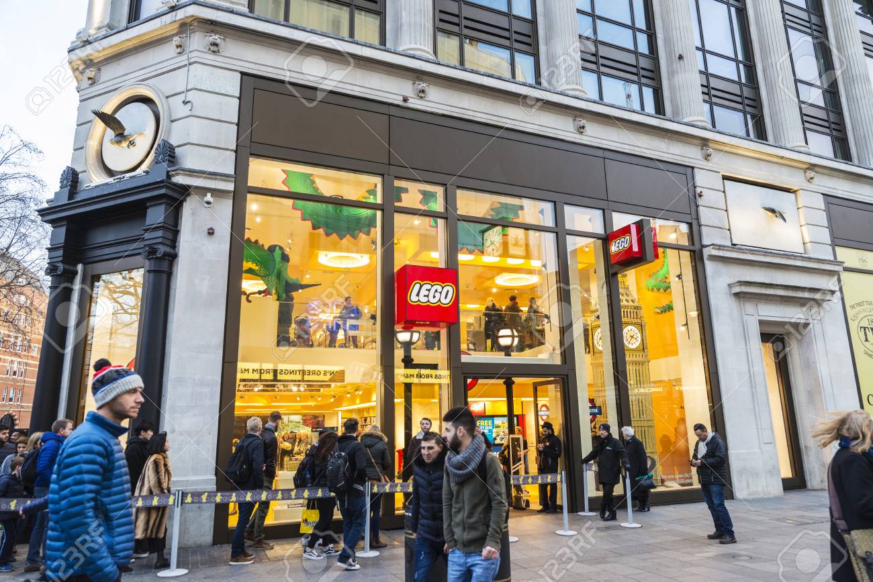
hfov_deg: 73.7
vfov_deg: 53.1
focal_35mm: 24
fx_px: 582
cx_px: 436
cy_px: 291
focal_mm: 24
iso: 800
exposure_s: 1/100
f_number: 5.6
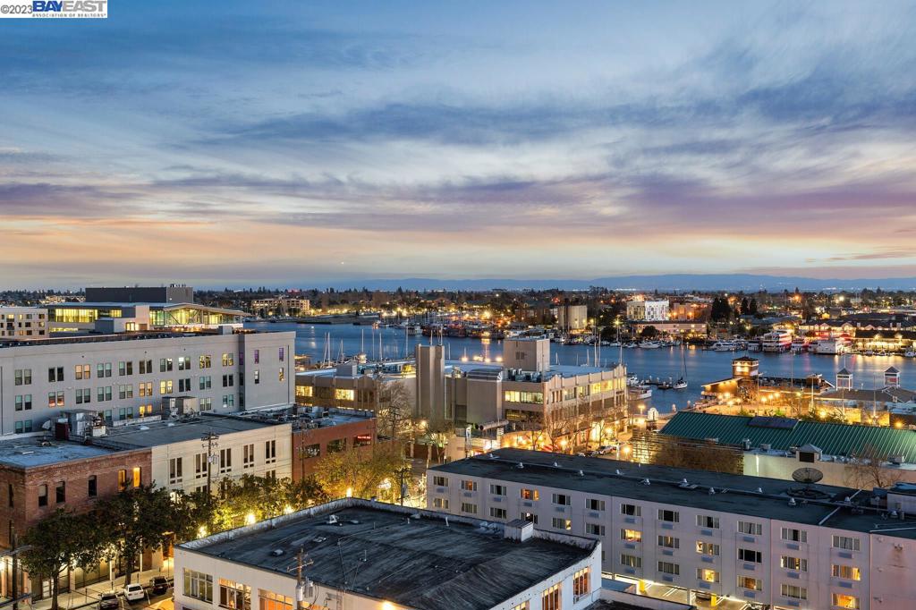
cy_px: 305
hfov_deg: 55.8
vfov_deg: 38.9
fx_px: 865
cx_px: 458
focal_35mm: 34
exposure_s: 5
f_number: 9
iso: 200
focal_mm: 34
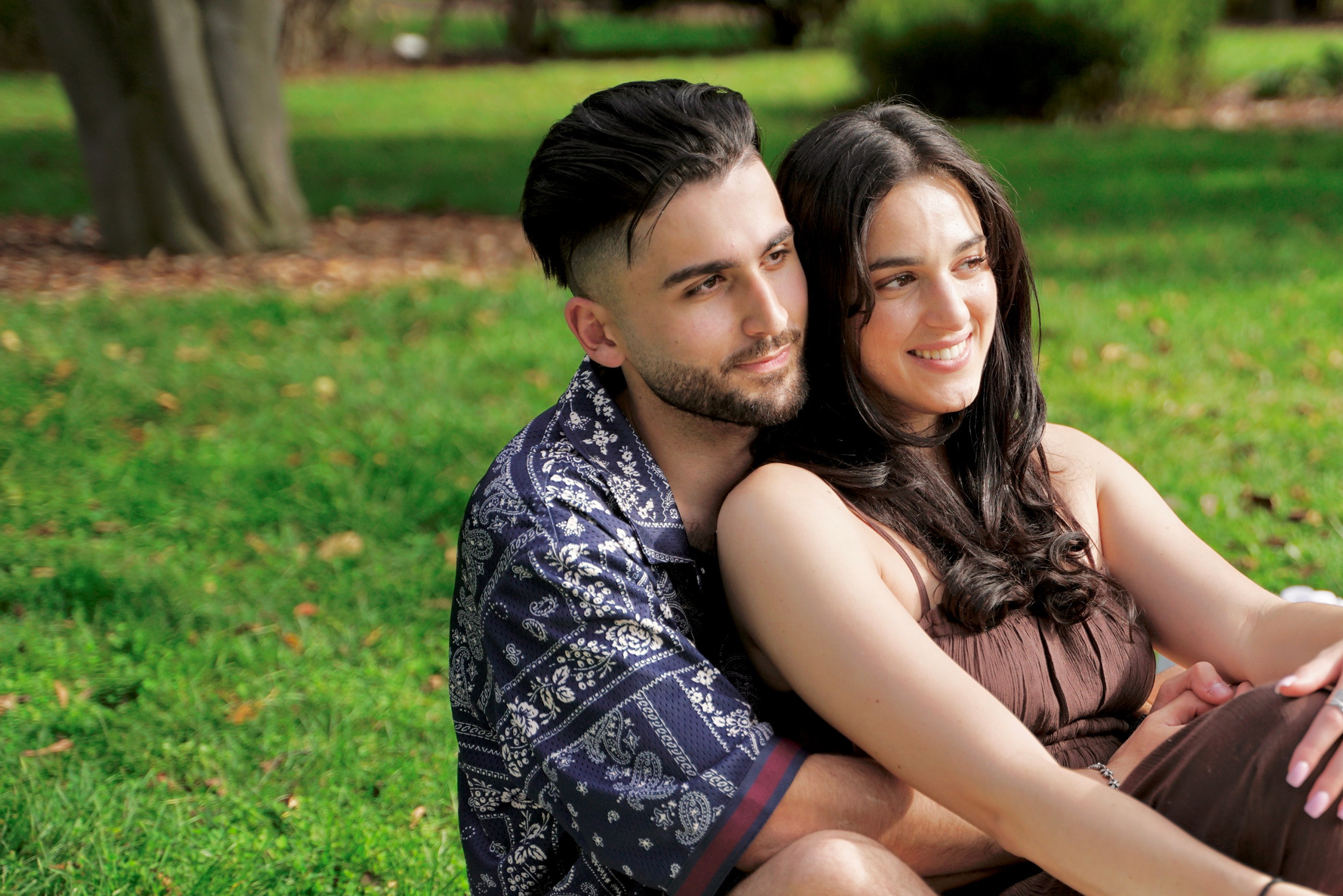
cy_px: 446
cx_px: 926
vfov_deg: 16.7
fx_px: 3059
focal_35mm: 82
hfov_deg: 24.6
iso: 200
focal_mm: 57
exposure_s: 1/1250
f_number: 2.8
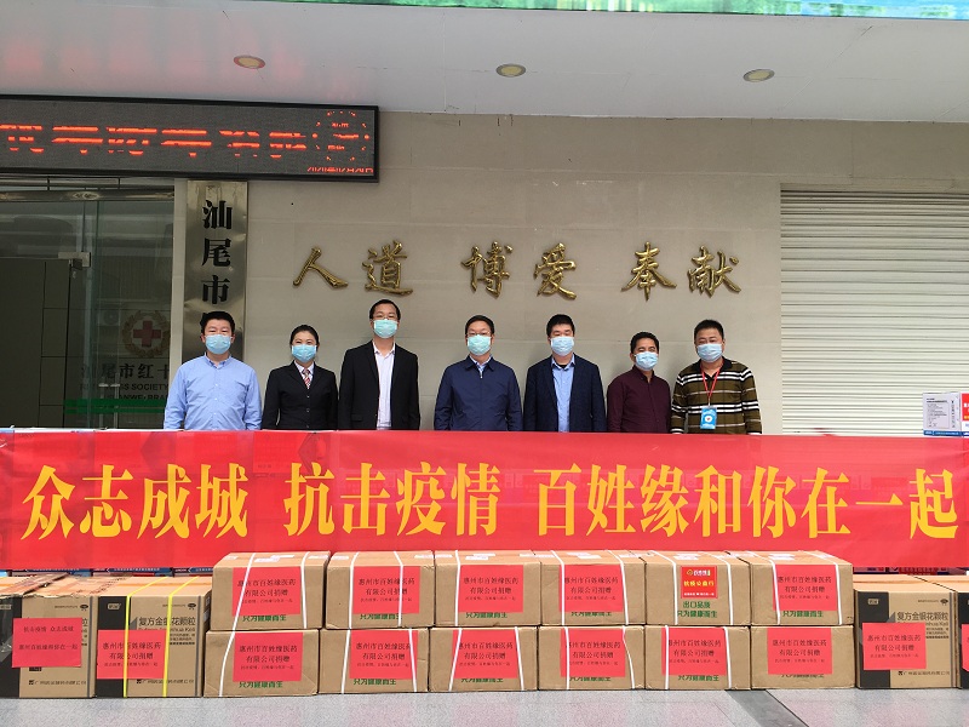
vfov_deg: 48.2
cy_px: 364
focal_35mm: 29
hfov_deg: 61.7
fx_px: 812
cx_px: 484
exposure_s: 1/336
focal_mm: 4.15
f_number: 2.2
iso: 25
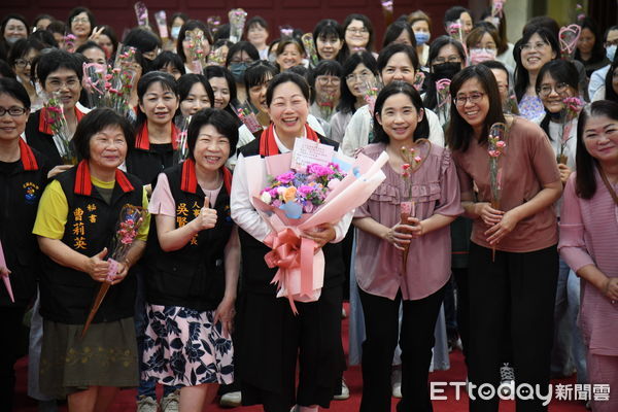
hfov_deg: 20.8
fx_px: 1682
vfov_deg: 14.0
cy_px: 206
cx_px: 309
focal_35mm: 98
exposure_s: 1/250
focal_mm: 98
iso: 3200
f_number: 4
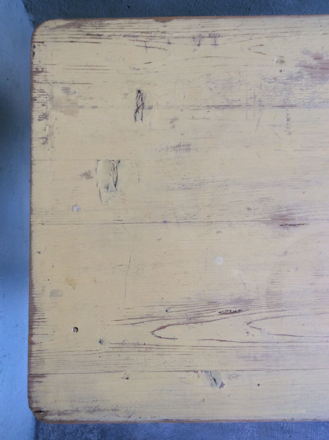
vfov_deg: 56.9
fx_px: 407
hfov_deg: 44.1
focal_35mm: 32
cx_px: 164
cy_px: 220
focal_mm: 3.3
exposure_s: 1/25
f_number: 2.4
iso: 40
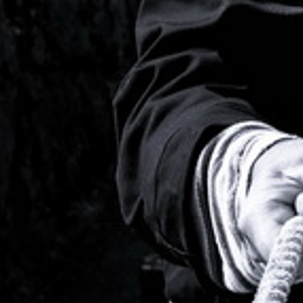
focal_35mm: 364
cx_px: 685
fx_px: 3605
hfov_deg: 4.7
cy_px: -38
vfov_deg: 4.8
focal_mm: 40
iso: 200
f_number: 6.3
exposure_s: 1/640
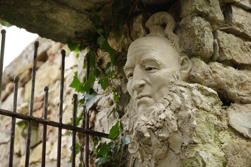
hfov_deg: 28.8
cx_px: 126
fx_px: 488
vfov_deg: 19.5
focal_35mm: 70
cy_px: 84
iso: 400
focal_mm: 70
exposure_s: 1/100
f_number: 5.6
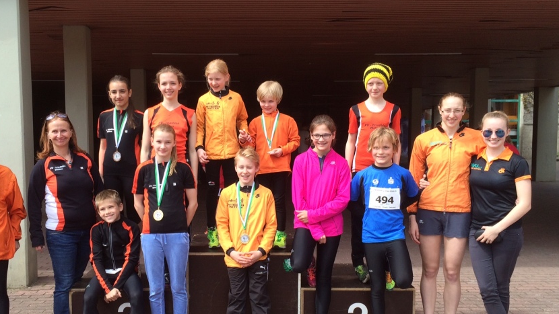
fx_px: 578
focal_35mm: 39
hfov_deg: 51.5
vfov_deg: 30.4
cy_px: 189
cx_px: 251
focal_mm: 4.15
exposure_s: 1/595
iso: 32
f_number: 2.2
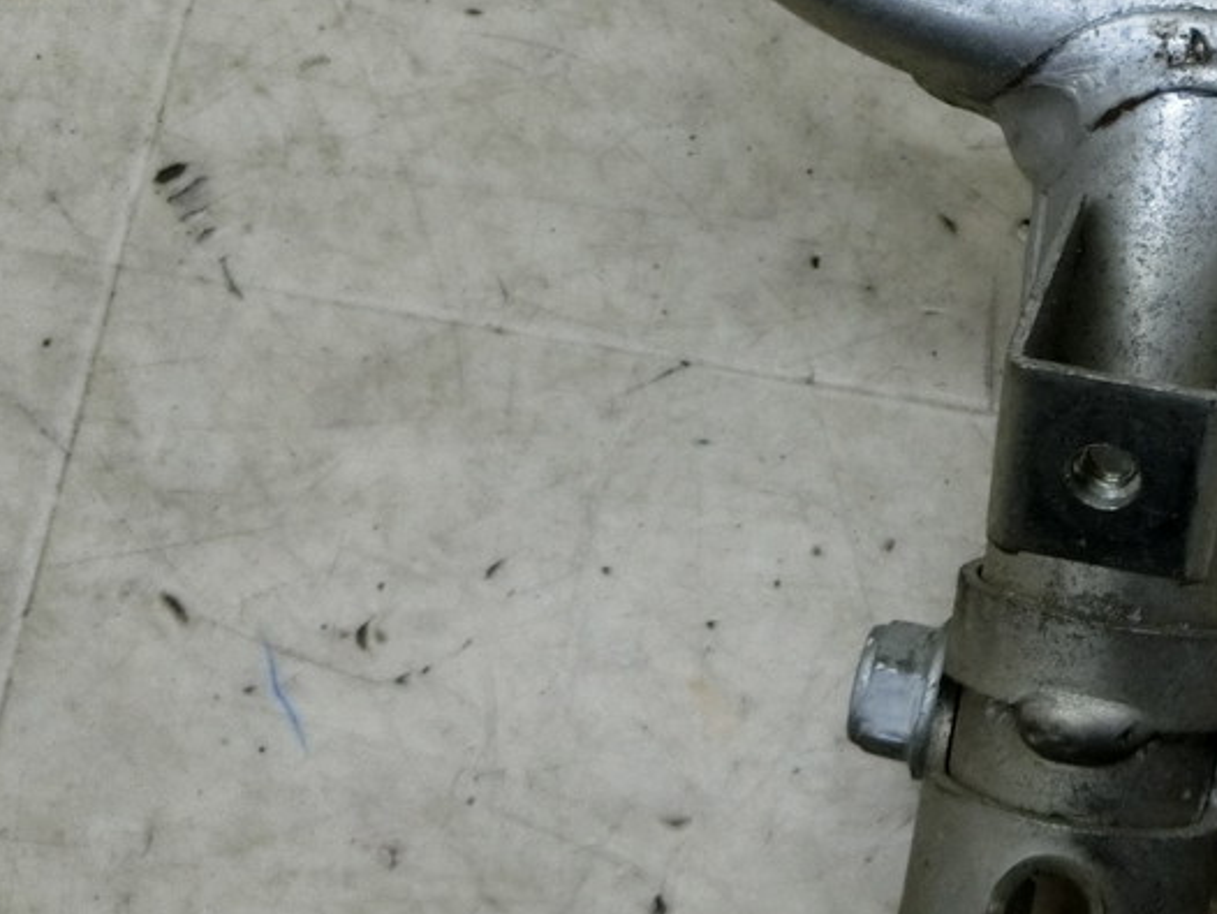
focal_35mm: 57
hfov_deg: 31.2
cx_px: 1222
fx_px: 2005
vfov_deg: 25.6
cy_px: 331
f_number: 3.5
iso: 400
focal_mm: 4.5
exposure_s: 1/125
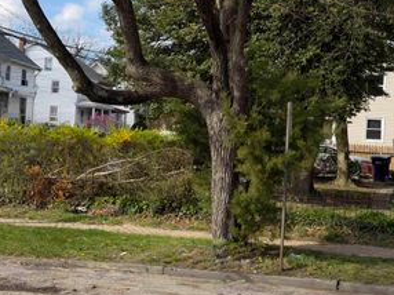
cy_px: 63
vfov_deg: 33.4
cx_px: 342
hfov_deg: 41.8
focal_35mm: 42
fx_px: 478
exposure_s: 1/2445
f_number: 1.78
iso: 64
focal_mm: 6.76
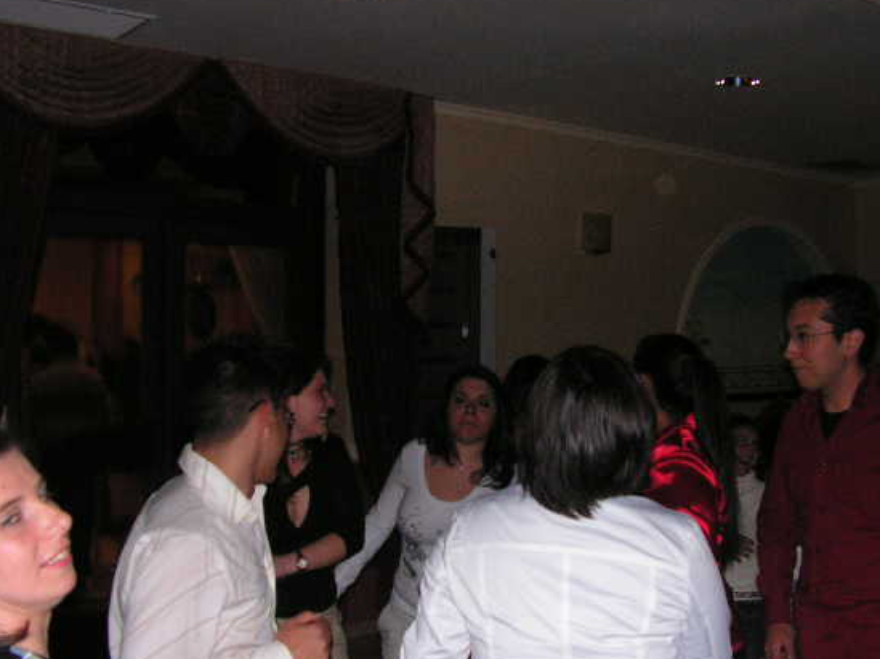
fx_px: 1067
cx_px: 482
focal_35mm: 42
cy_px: 361
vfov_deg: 34.3
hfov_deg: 44.8
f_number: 3.2
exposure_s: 1/40
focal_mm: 6
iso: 200
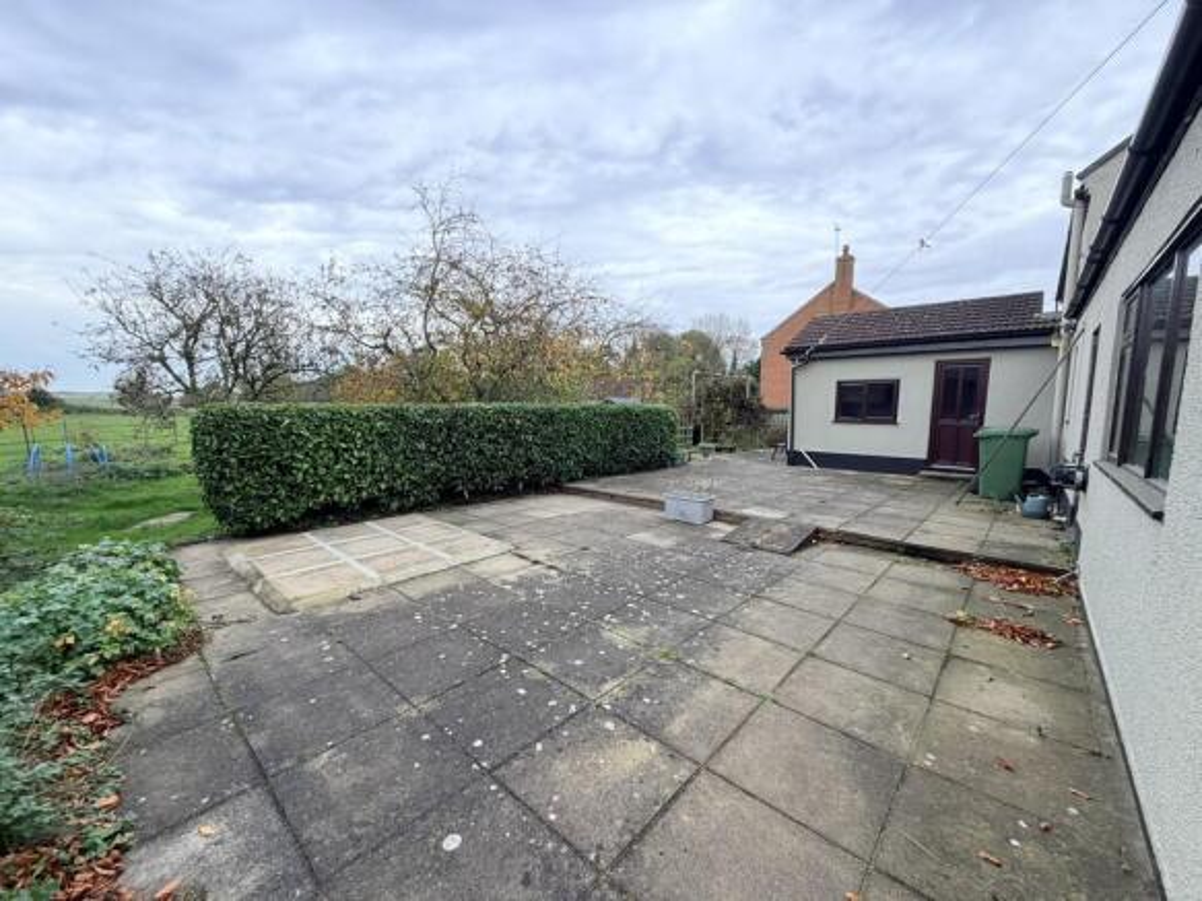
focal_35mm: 14
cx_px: 601
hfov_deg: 102.1
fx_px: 486
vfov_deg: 85.7
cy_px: 450
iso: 125
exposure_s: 1/121
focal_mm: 2.22
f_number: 2.2
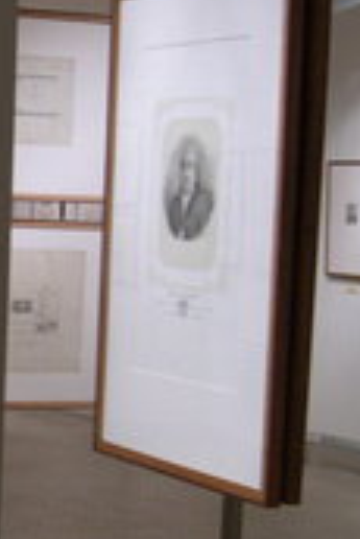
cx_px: -316
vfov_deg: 17.5
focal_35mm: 117
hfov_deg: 10.9
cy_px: 299
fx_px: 1751
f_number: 2.8
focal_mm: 8
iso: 118
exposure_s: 1/4.7
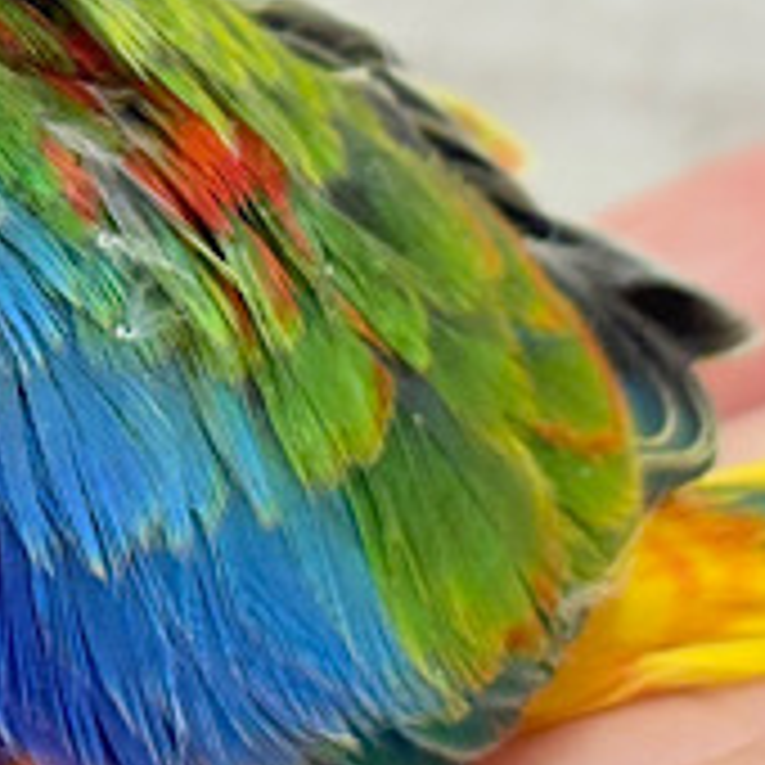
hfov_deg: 9.9
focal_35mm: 173
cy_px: -14
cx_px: -256
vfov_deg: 10.0
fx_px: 4325
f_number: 1.6
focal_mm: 5.96
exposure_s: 1/100
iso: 80
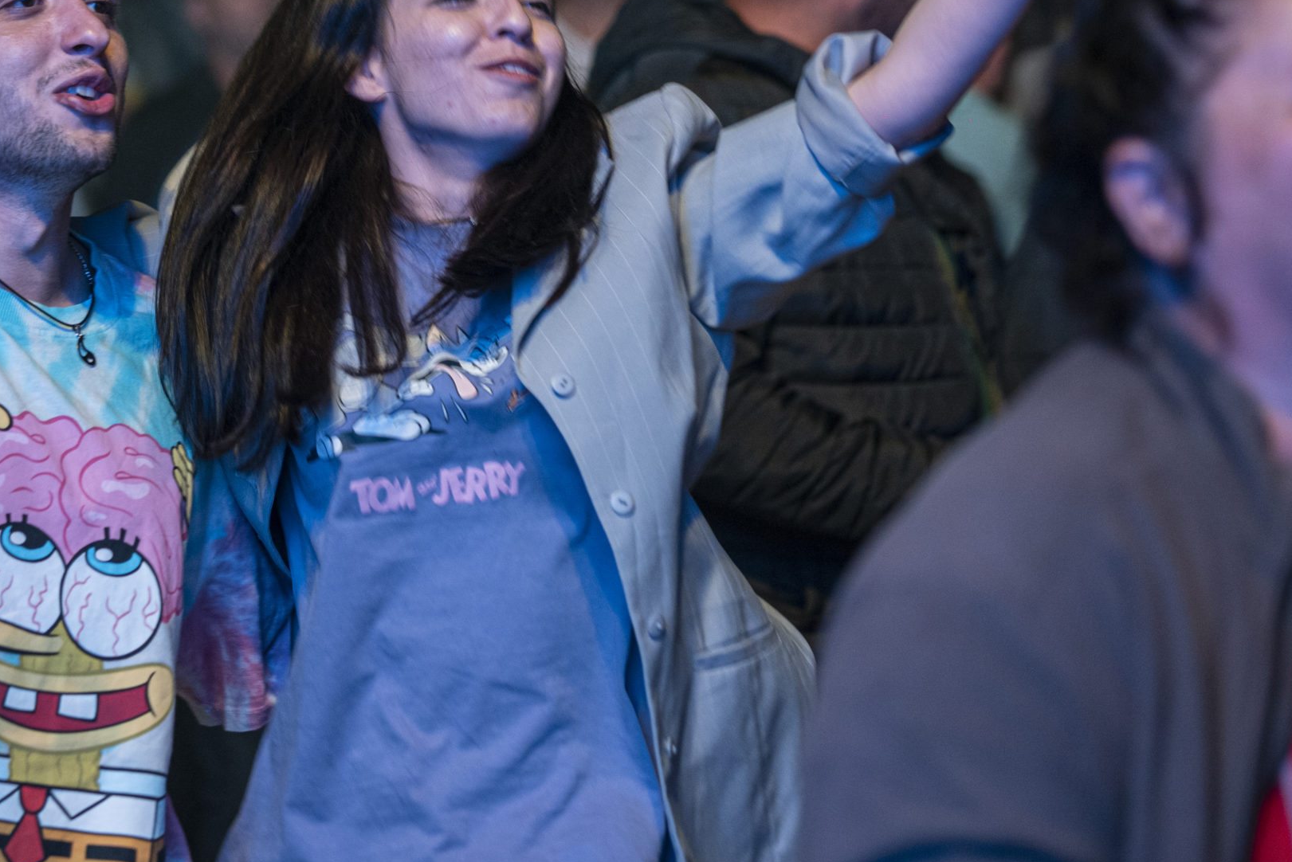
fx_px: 5385
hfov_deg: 13.6
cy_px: 264
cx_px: 342
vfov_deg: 9.1
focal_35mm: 150
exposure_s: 1/160
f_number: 2.8
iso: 2000
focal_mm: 95
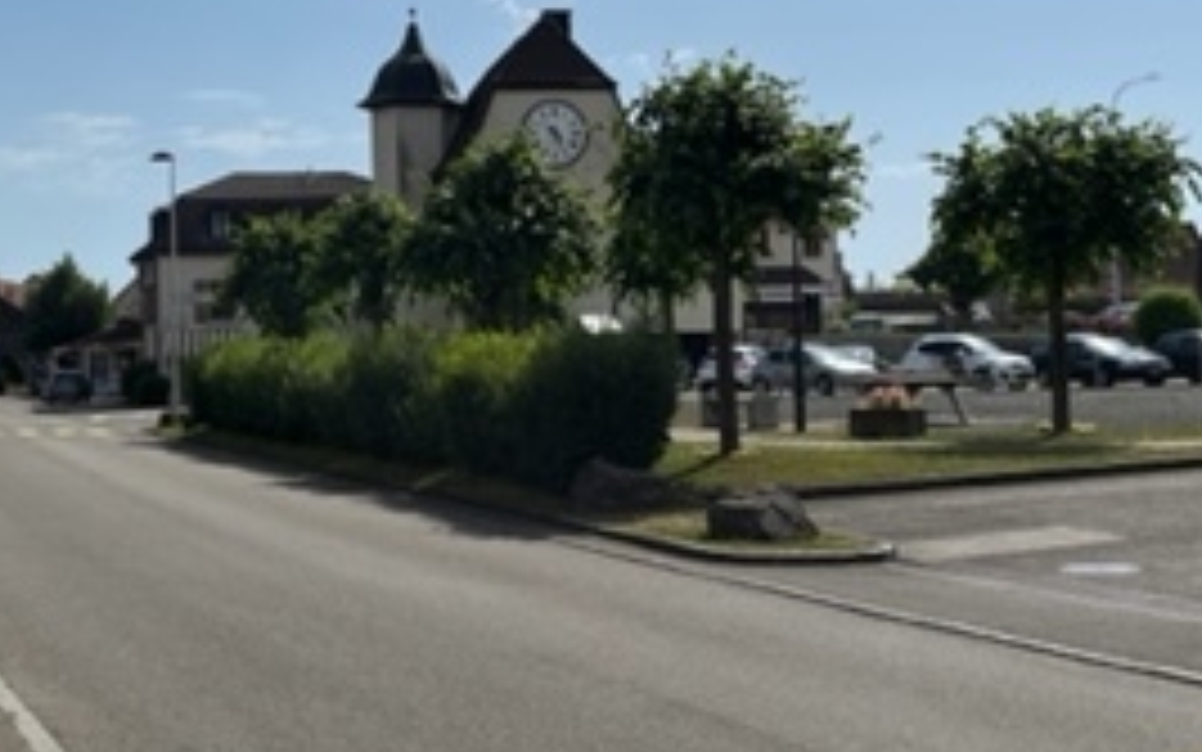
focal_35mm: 66
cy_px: 329
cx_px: 491
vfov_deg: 19.7
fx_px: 2163
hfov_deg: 31.0
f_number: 1.6
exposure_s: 1/8403
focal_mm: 5.1
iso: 50
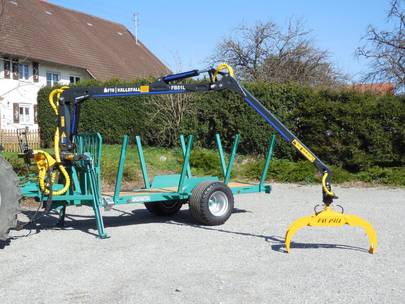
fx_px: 620
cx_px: 202
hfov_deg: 36.2
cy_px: 152
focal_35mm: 53
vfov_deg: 27.5
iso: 125
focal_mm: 9.4
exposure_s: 1/800
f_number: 4
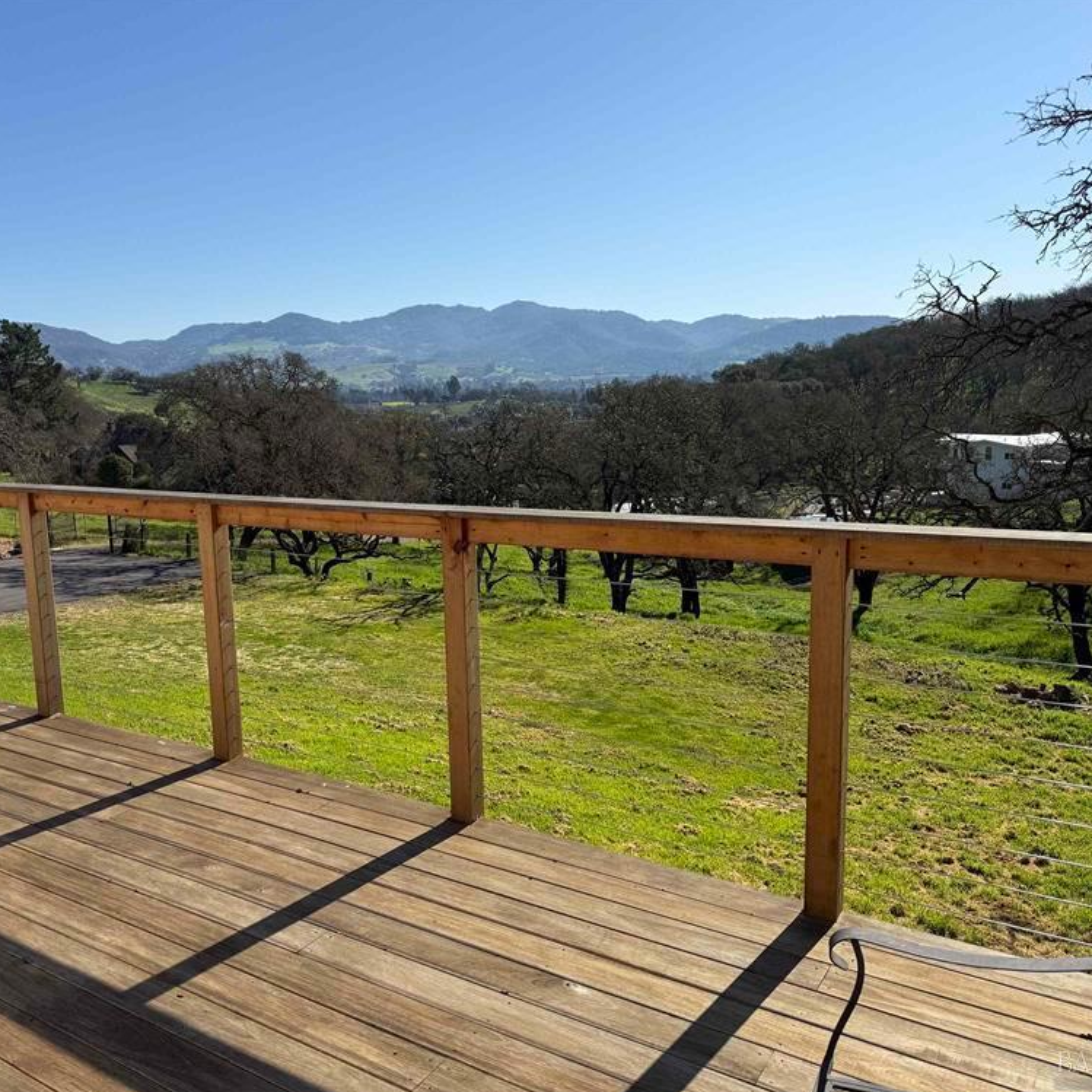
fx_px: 1035
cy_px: 554
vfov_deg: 55.6
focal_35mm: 29
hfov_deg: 55.2
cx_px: 429
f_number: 1.78
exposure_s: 1/6173
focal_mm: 6.76
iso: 80
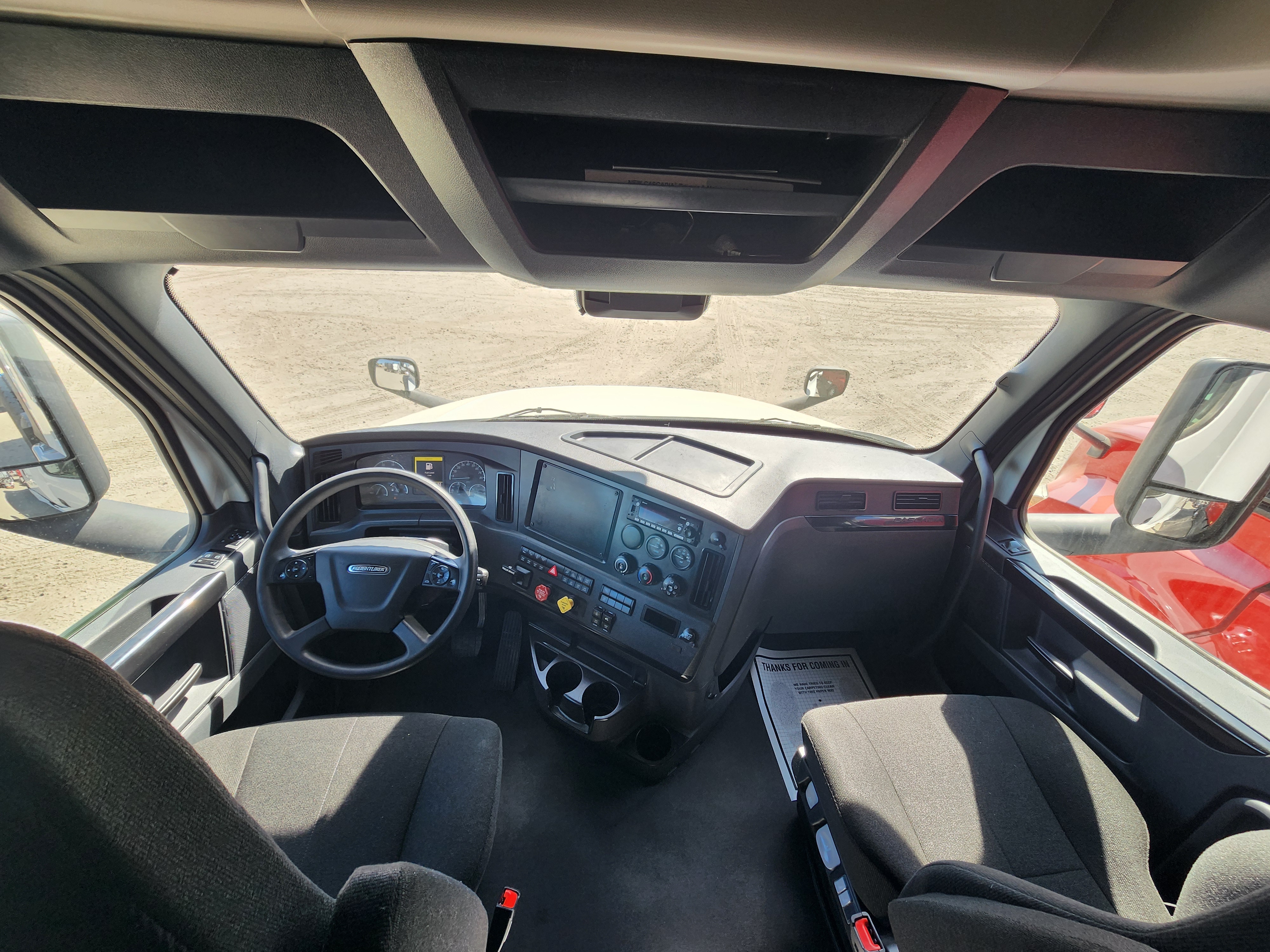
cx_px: 635
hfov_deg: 106.2
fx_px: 477
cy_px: 476
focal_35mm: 13
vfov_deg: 89.9
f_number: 2.2
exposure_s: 1/130
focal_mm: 2.2
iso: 50
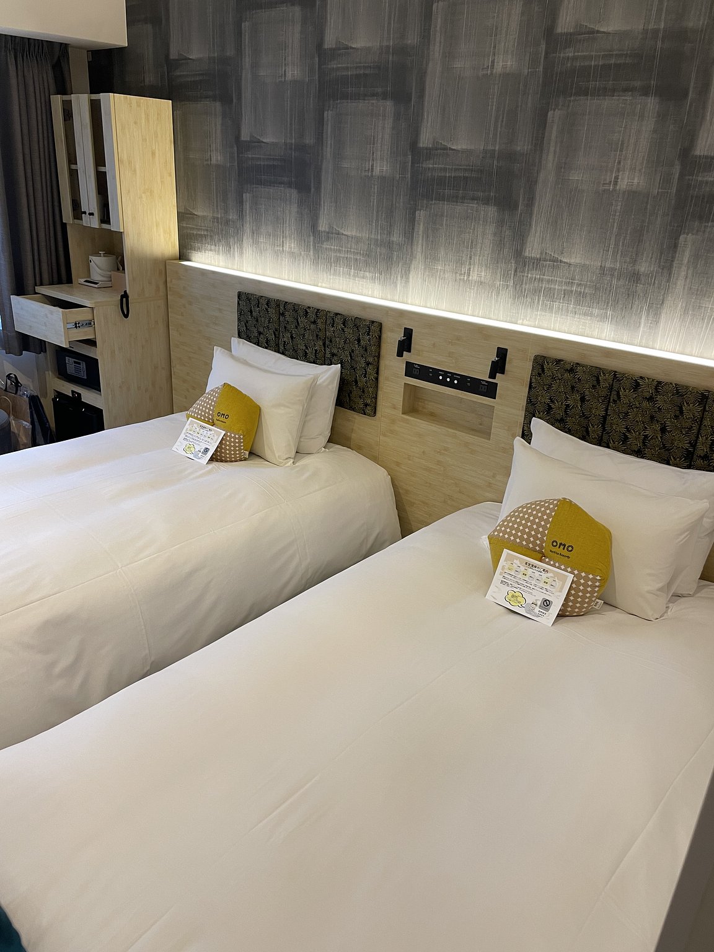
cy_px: 476
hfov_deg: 53.1
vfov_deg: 67.3
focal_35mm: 26
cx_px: 357
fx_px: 715
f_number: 1.6
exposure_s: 1/60
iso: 80
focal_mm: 4.2
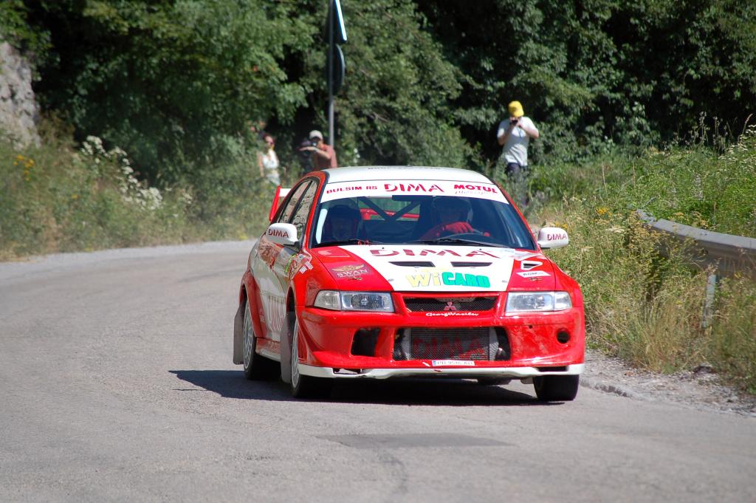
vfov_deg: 4.6
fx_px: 6295
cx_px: 378
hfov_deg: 6.9
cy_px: 252
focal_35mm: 300
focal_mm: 200
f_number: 5.6
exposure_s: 1/1000
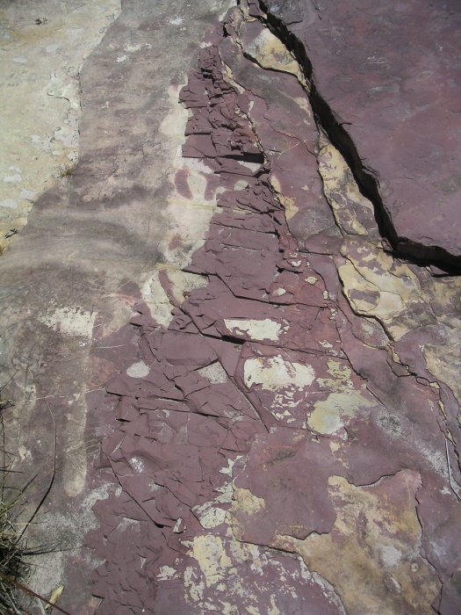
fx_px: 746
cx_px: 230
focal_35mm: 42
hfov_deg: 34.3
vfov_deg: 44.8
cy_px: 308
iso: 50
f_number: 6.7
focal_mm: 6.5
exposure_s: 1/350
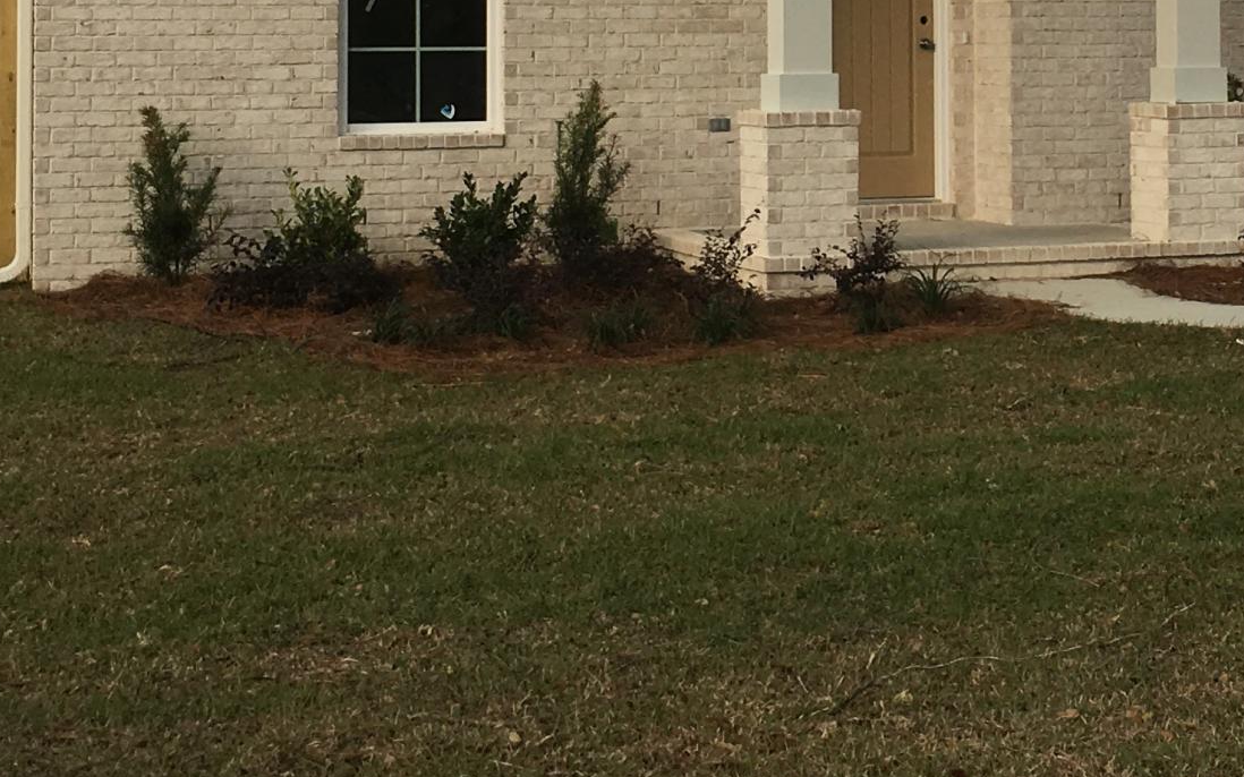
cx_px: 1083
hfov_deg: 24.1
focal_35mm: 84
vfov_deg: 15.2
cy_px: -20
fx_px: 2848
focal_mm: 4.15
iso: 25
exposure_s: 1/680
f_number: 2.2
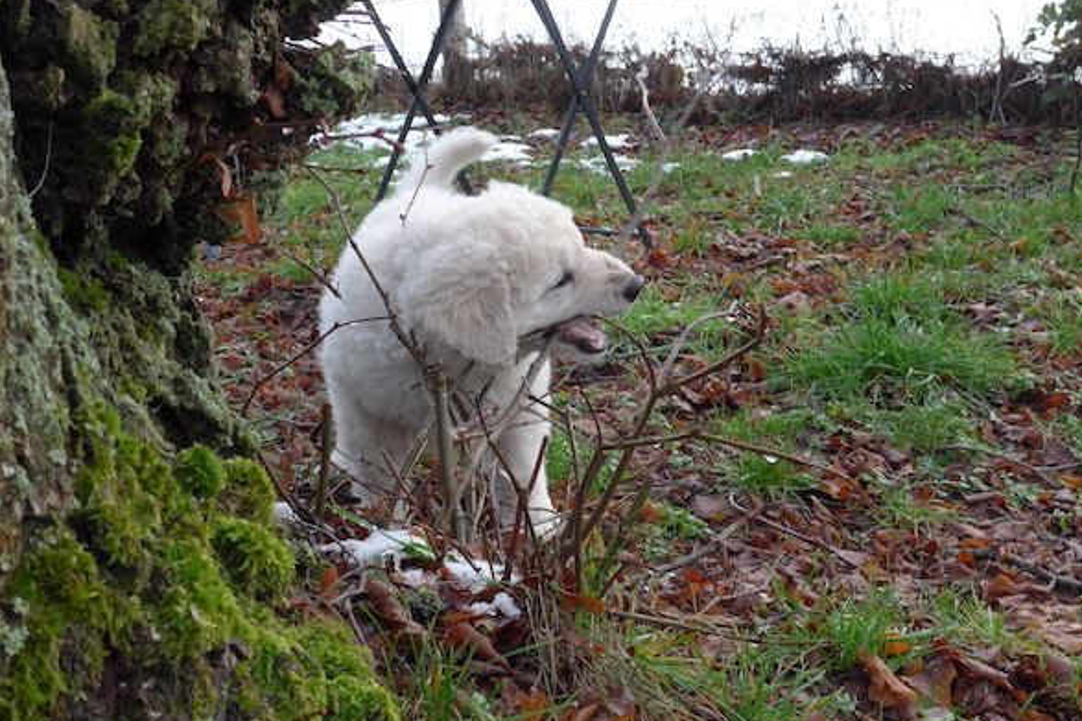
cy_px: 393
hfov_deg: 39.6
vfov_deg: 27.0
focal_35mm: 50
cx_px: 538
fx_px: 1502
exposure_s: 1/80
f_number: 5
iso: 400
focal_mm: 10.1
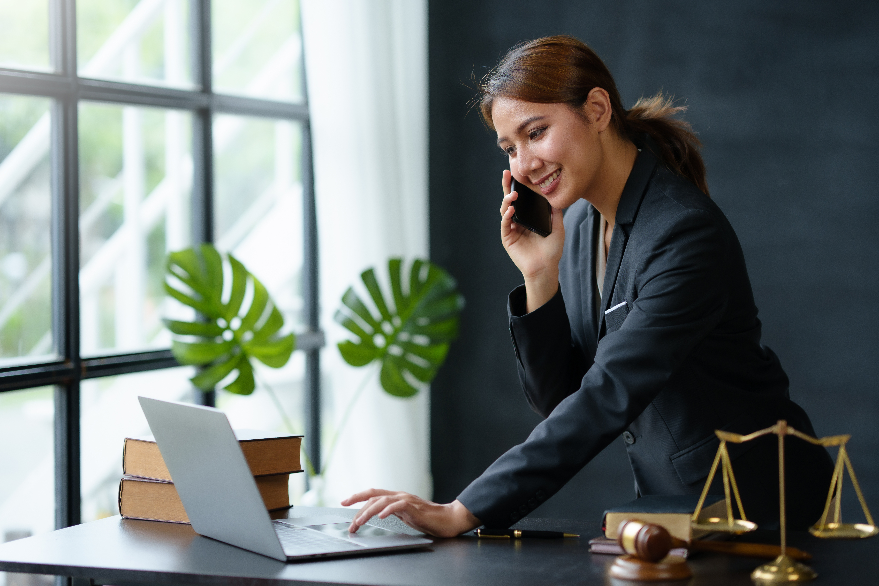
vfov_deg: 16.1
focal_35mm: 85
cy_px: 293
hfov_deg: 23.9
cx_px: 440
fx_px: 2075
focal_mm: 85
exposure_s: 1/320
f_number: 2
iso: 200
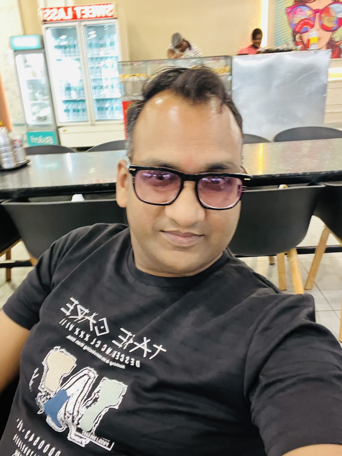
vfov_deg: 60.0
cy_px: 228
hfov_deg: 46.8
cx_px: 171
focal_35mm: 30
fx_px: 395
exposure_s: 1/25
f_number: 2.2
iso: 640
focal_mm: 2.71
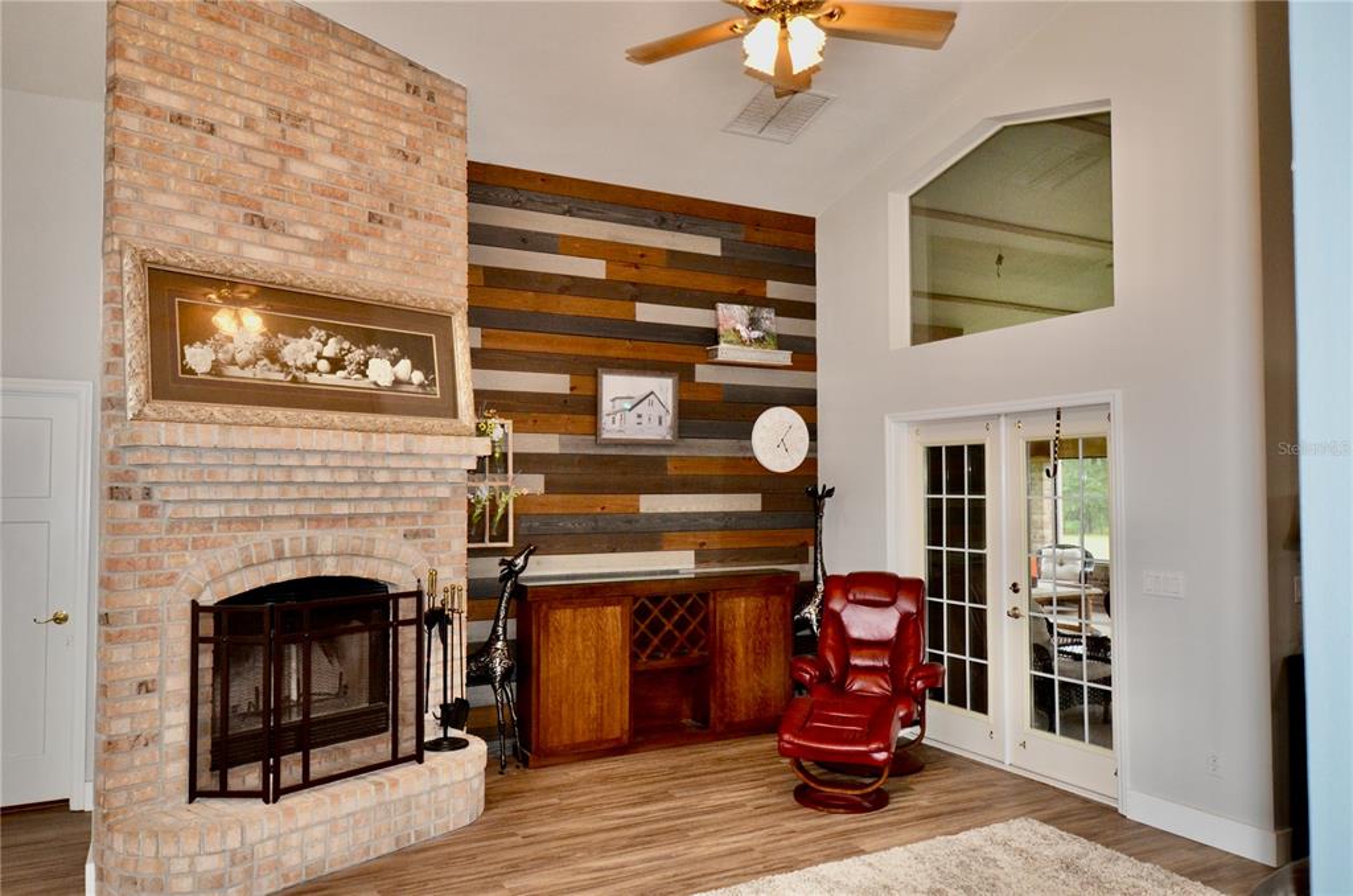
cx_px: 676
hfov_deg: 70.6
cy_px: 448
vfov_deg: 50.2
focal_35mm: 26
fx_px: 956
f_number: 4.2
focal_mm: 17
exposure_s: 1/60
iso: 800
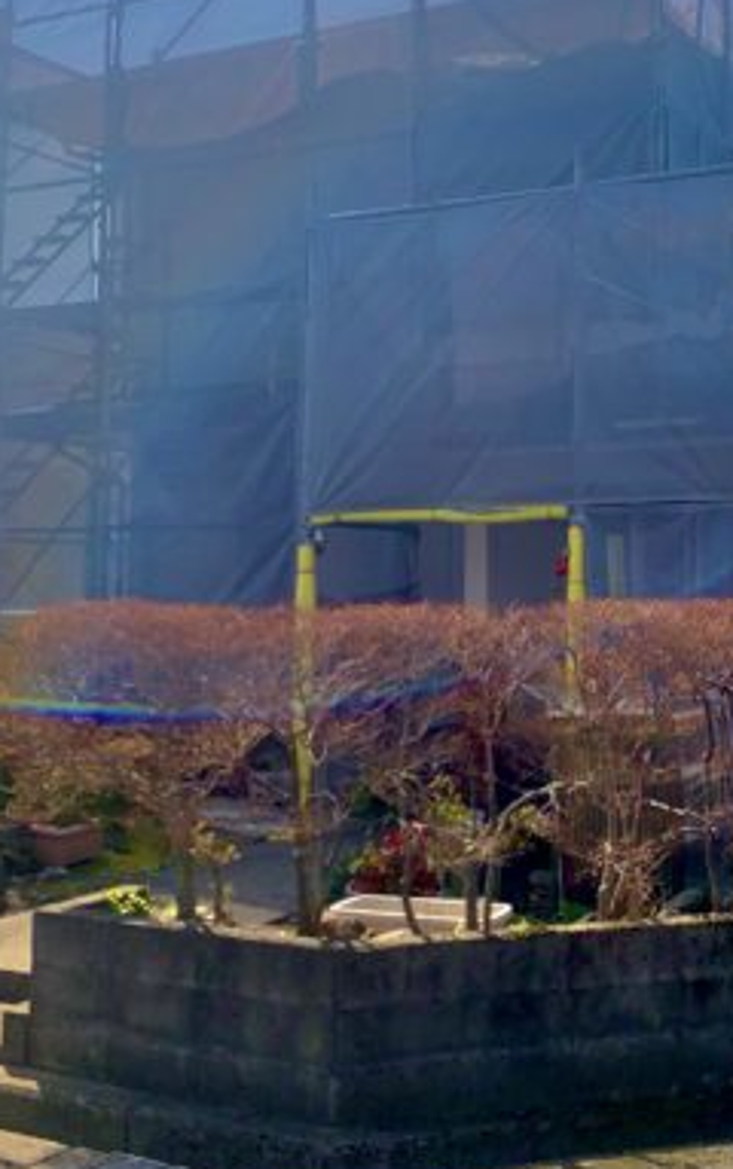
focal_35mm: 46
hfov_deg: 27.5
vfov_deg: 43.3
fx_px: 1468
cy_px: 476
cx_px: 574
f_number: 1.8
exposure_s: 1/1880
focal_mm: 4.25
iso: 25
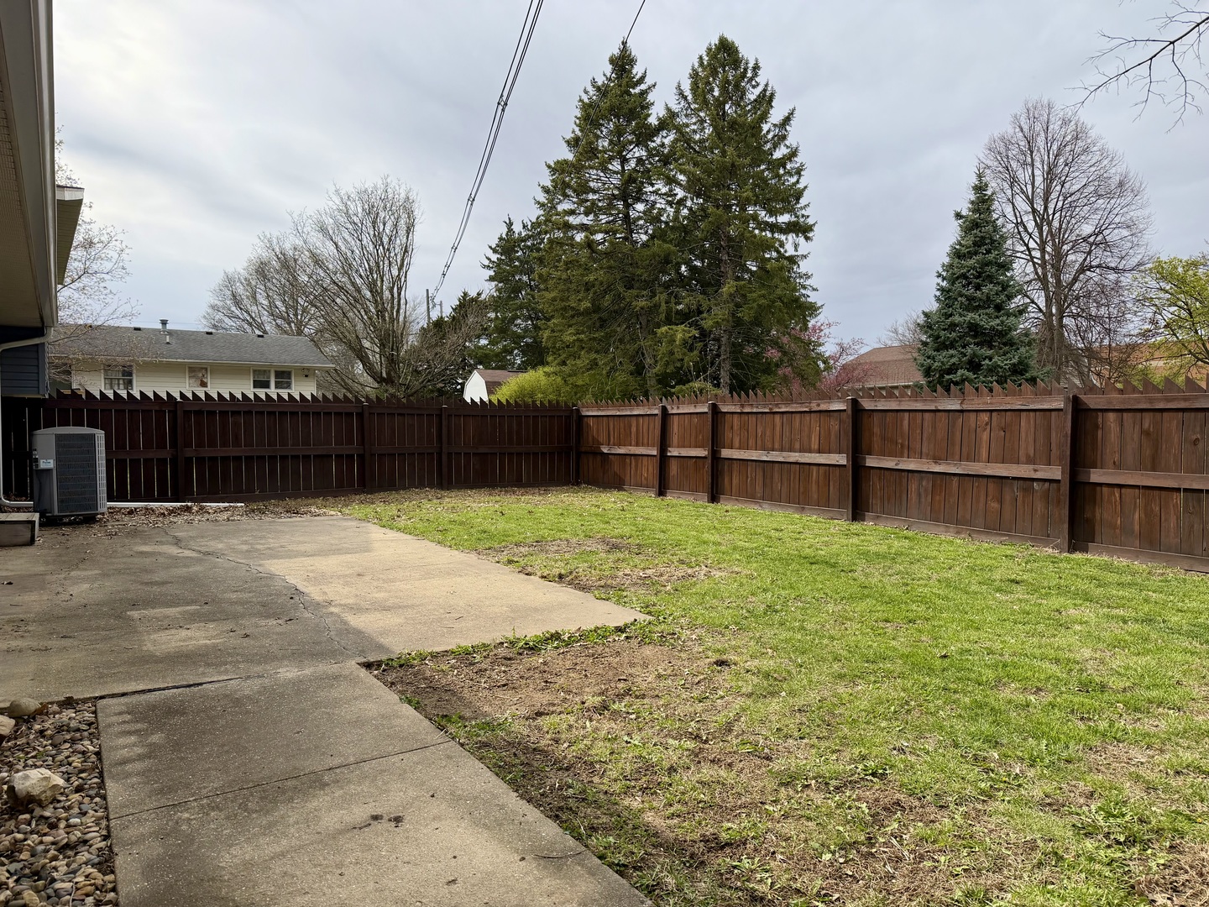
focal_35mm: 24
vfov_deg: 56.8
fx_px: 838
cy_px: 454
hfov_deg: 71.6
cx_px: 604
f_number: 1.78
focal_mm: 6.76
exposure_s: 1/3279
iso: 100
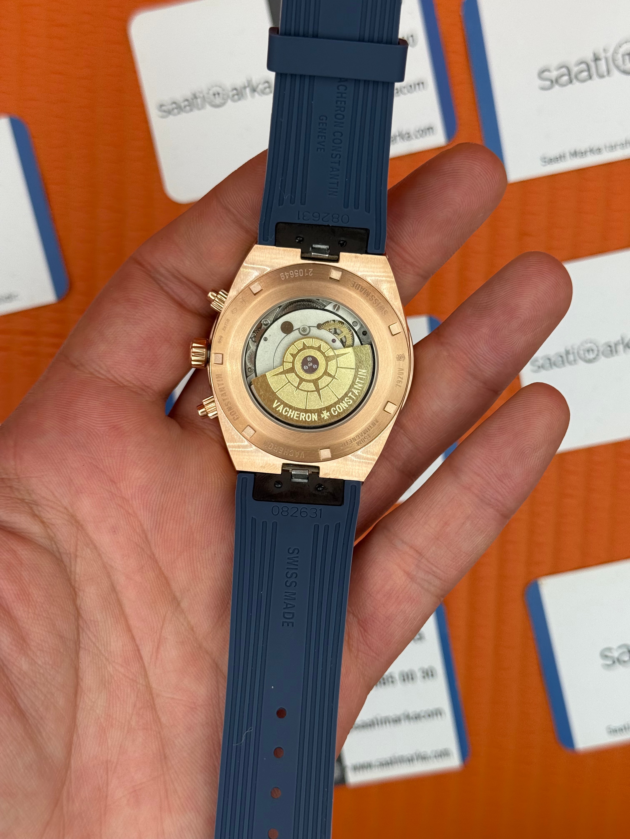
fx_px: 1165
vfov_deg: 39.7
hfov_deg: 30.3
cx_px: 315
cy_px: 420
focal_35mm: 48
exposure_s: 1/615
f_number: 1.78
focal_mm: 6.76
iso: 64
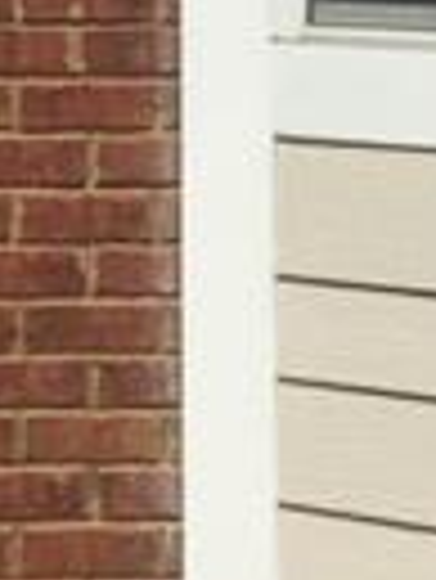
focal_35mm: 184
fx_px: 3085
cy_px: -157
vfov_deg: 10.5
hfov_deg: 7.9
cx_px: -225
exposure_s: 1/2809
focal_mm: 3.3
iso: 25
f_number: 2.4
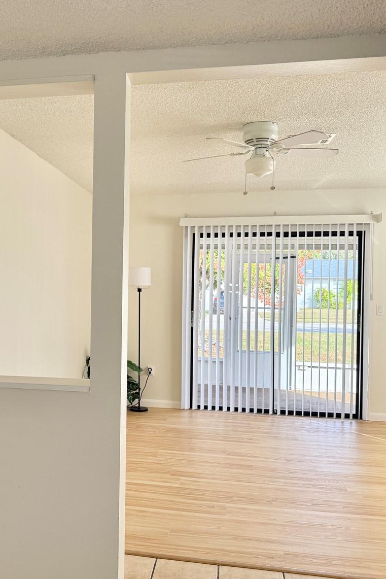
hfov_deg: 36.9
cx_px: 95
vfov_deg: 54.4
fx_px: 563
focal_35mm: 35
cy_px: 295
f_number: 1.78
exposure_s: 1/256
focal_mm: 6.76
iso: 100
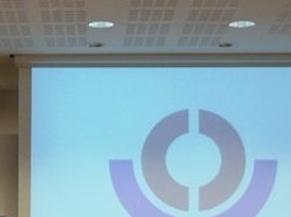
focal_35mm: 168
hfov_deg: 11.6
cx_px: -27
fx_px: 1410
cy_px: 273
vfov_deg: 8.7
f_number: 3
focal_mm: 6.6
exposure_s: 1/40
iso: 100
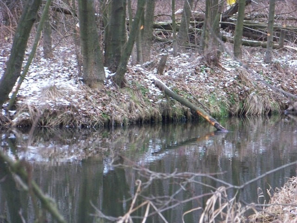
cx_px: 148
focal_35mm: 234
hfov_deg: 8.5
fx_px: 2008
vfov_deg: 6.4
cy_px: 112
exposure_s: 1/25
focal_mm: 37.4
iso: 400
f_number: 3.6
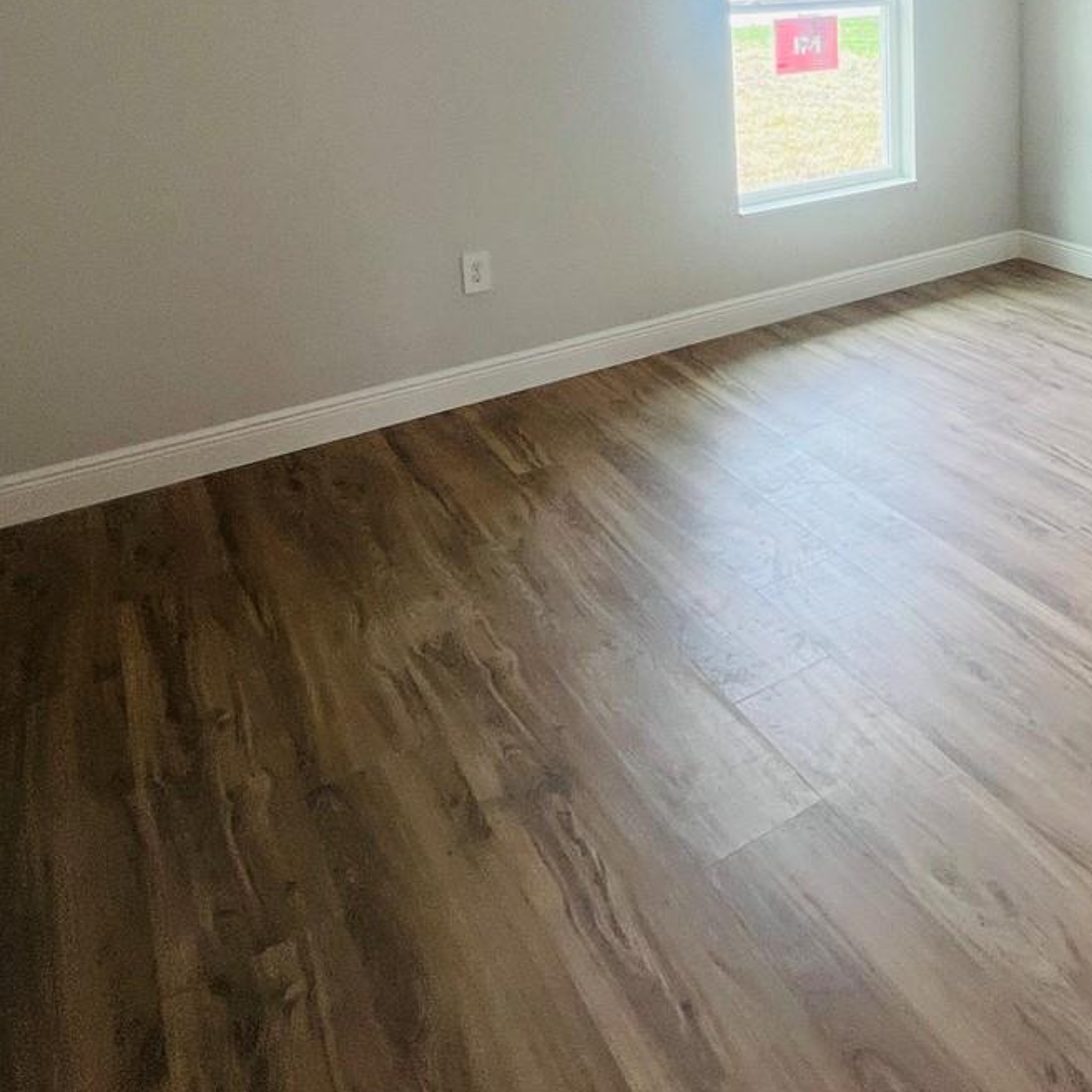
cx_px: 864
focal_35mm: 28
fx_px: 999
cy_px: 151
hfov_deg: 53.7
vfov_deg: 51.9
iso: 64
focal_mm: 1.57
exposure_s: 1/99
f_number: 1.8
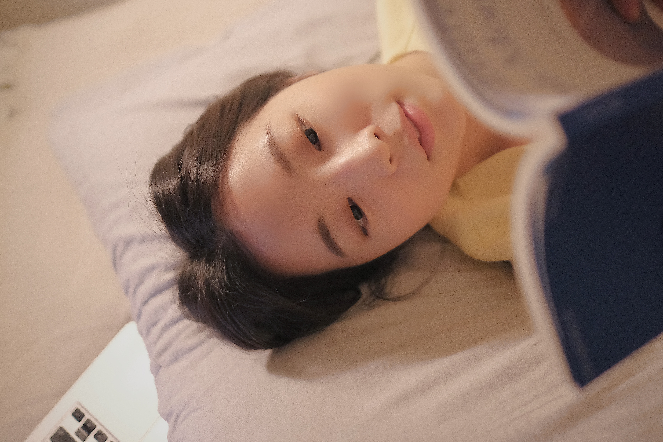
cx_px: 358
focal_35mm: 41
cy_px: 196
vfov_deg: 32.6
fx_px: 755
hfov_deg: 47.4
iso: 1600
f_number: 1.4
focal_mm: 23
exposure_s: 1/250
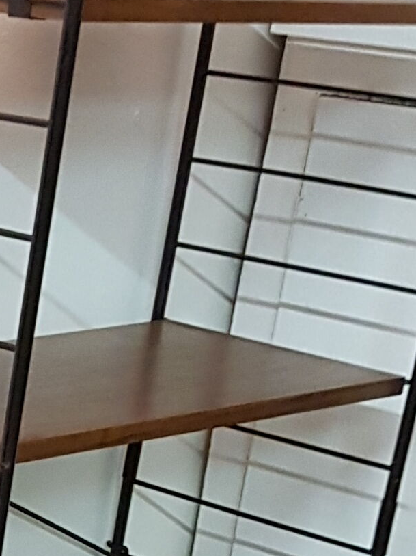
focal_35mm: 129
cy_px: 822
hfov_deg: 10.8
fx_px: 2069
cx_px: -309
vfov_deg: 14.3
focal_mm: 4.2
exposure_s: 1/11
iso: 250
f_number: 1.7
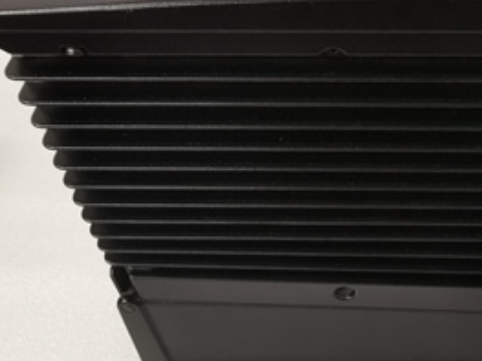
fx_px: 557
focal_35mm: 40
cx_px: 361
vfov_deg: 35.9
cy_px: 164
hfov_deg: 45.2
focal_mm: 3.95
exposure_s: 1/30
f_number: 2.2
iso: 320
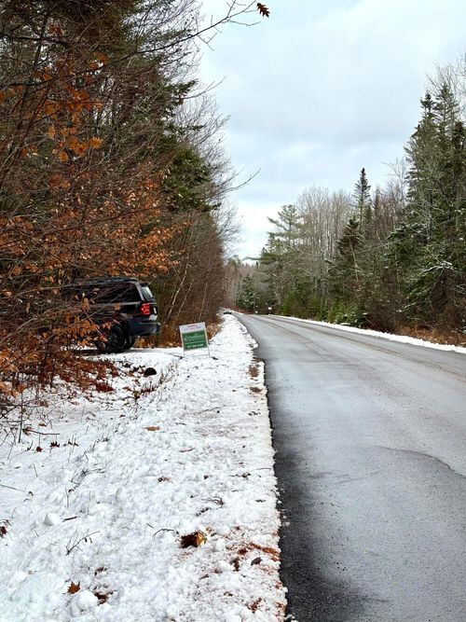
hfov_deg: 28.0
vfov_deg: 36.8
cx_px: 233
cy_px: 311
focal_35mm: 52
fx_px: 934
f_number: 1.6
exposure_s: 1/519
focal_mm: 5.96
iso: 32
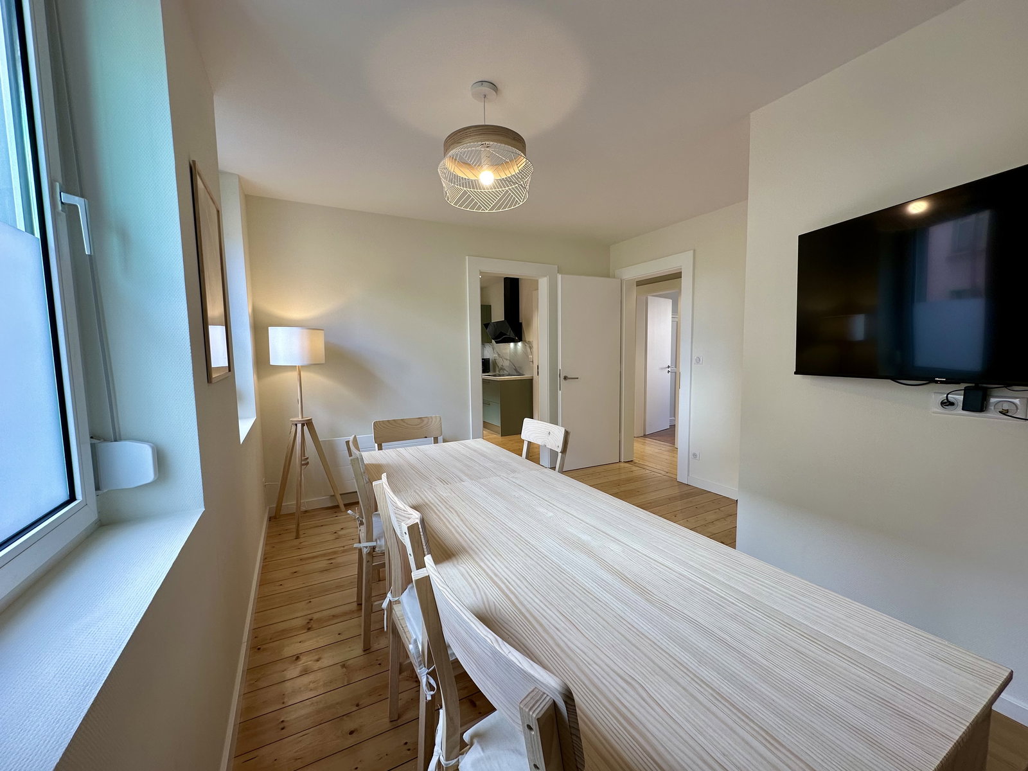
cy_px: 386
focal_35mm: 14
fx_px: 416
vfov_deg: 85.7
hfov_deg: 102.1
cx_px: 514
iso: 50
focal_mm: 2.22
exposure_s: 1/100
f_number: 2.2
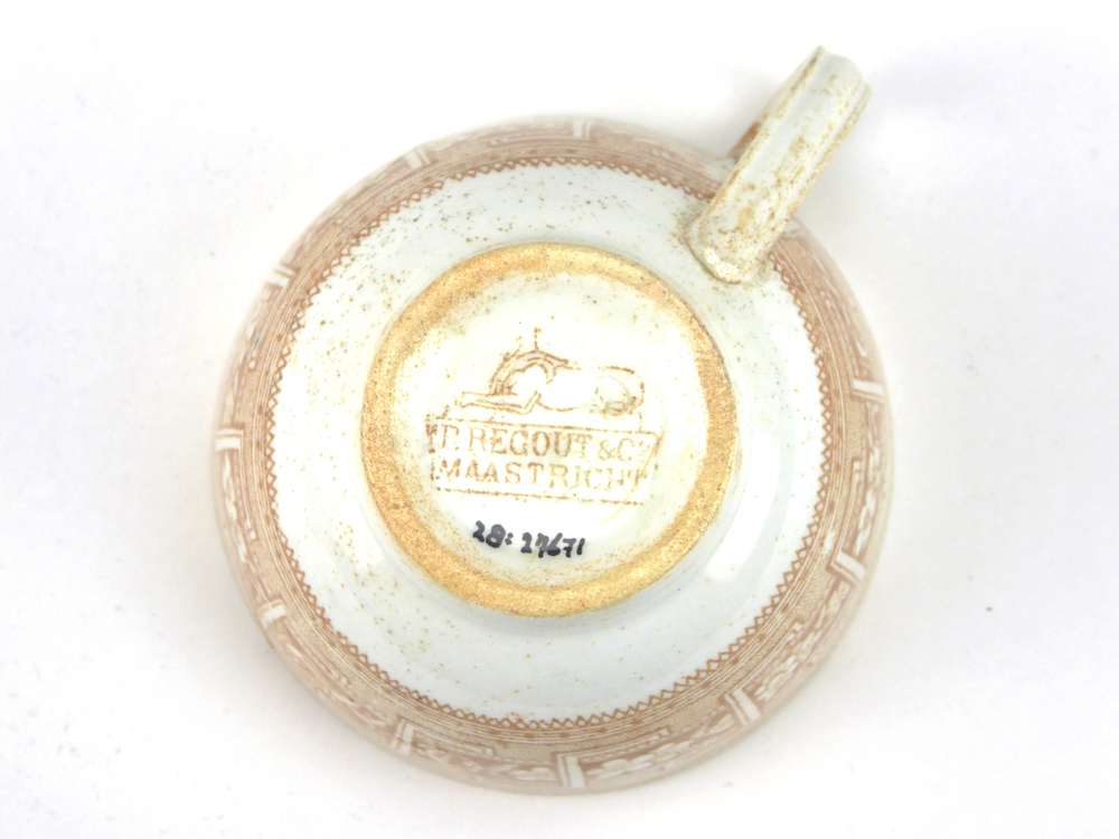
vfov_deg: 19.9
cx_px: 560
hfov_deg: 26.3
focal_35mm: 74
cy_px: 420
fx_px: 2392
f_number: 4.6
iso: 200
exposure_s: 1/100
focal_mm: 13.2
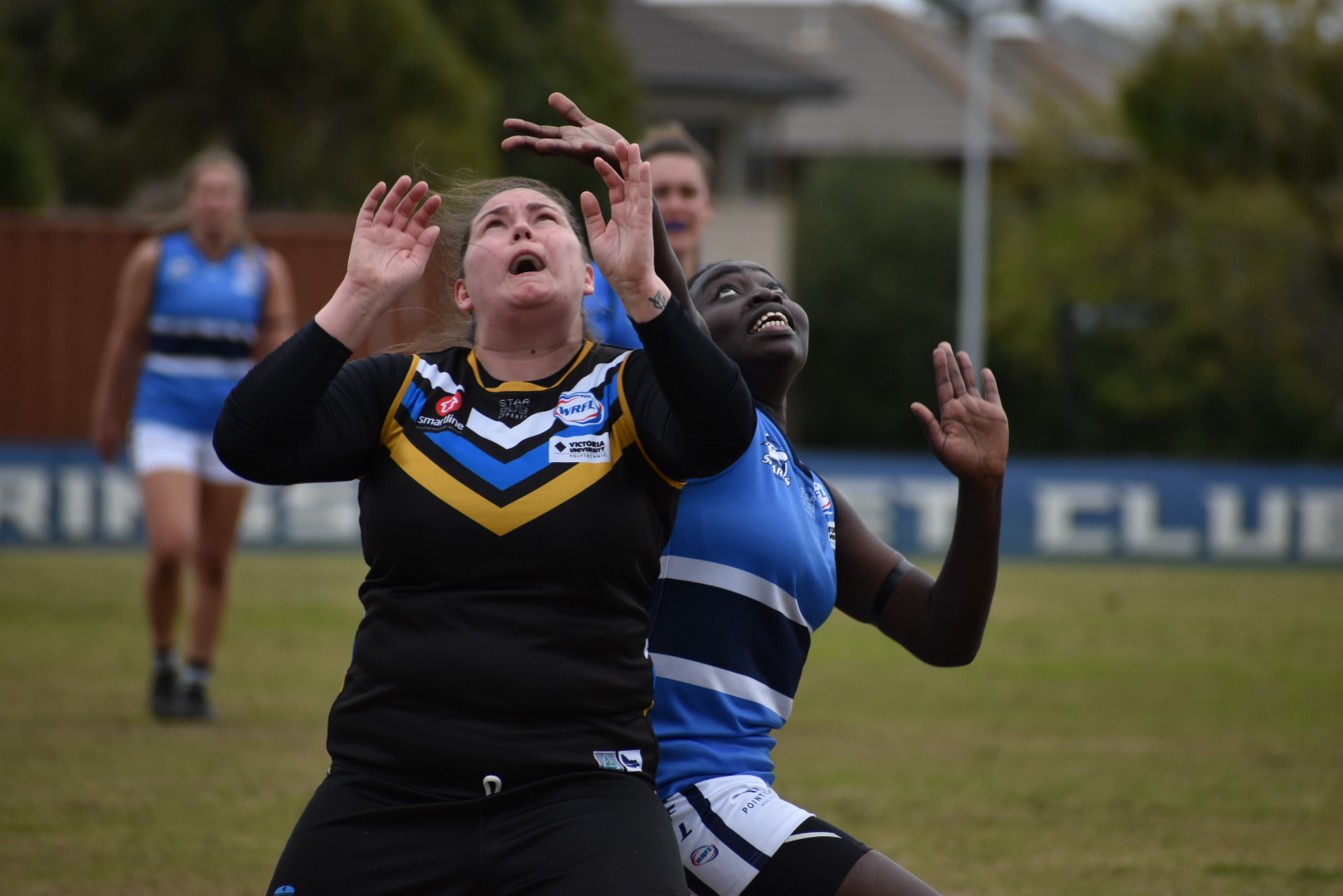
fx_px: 16786
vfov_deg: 3.1
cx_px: 672
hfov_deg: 4.6
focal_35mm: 450
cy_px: 448
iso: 400
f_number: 6.3
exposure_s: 1/1250
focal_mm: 300
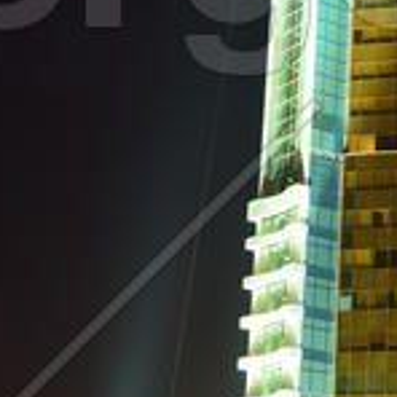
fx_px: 1427
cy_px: -38
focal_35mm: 110
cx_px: 457
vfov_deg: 15.4
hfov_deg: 15.3
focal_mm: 22
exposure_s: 20
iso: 100
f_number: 8
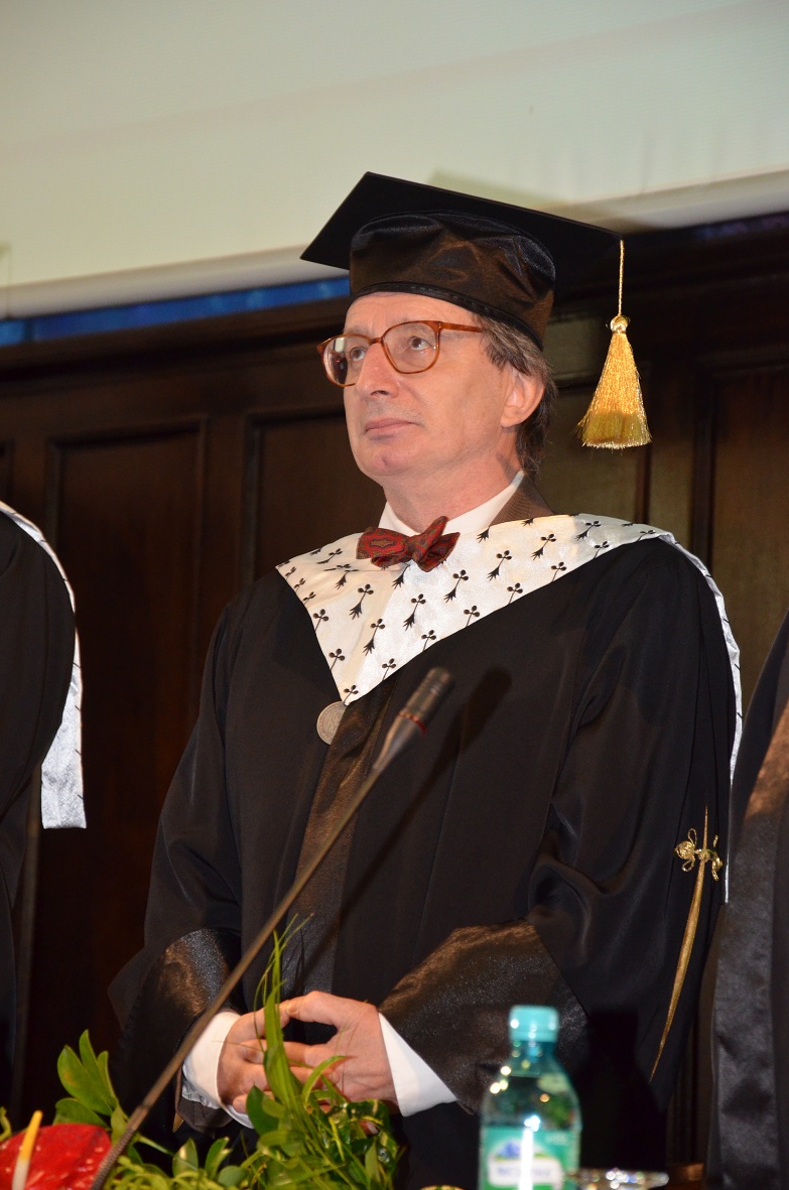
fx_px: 4653
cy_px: 594
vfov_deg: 14.6
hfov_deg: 9.7
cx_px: 397
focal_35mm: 141
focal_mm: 92
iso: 1600
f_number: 5.6
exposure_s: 1/30
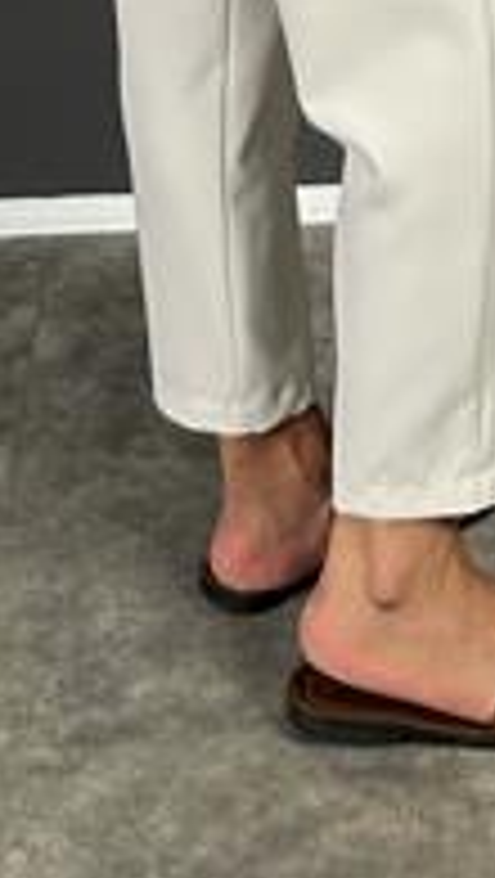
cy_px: -860
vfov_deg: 14.3
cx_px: 353
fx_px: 2934
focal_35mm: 126
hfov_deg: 9.6
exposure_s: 1/121
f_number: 1.78
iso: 160
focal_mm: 6.86
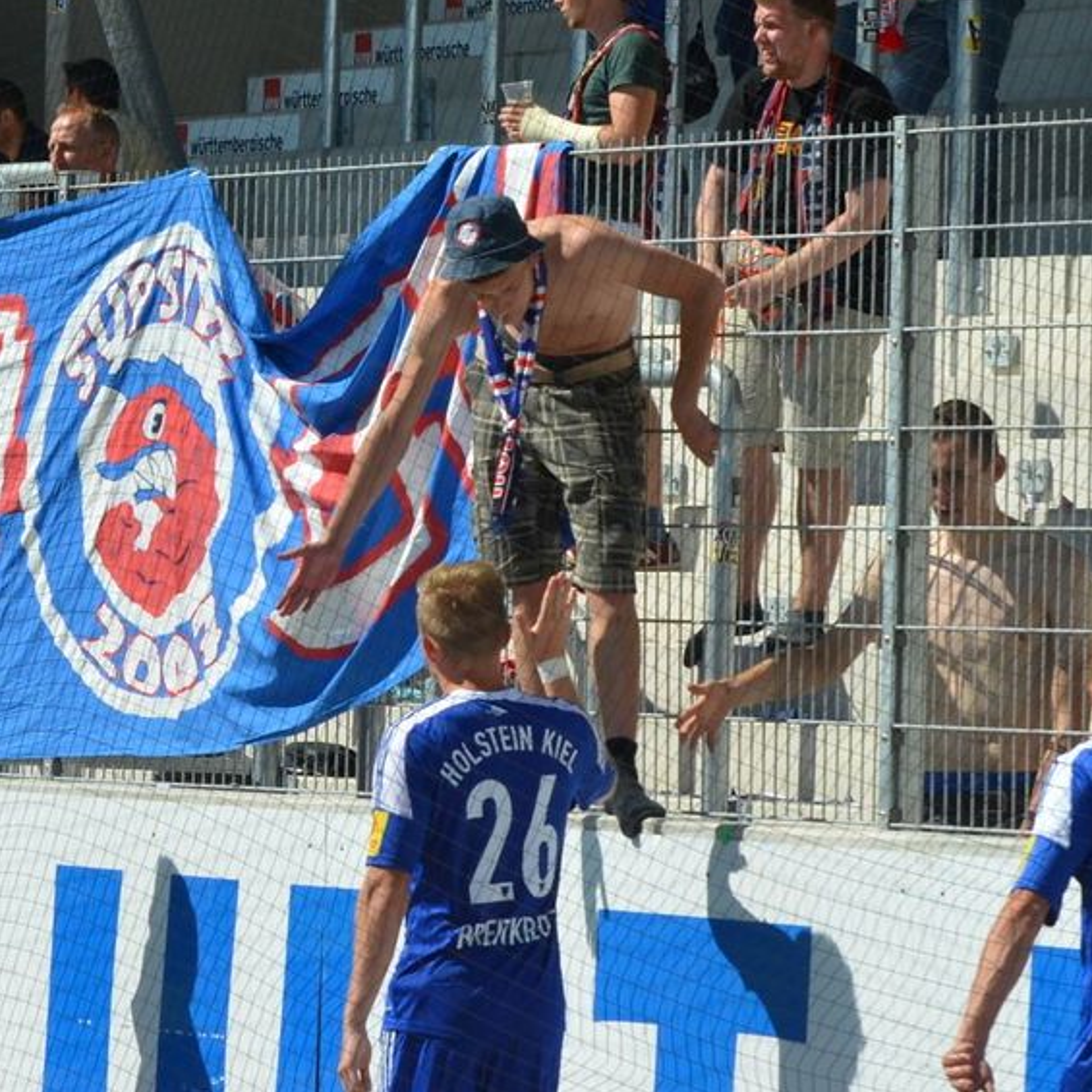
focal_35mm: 135
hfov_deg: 12.9
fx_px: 4818
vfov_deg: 12.9
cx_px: 549
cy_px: 718
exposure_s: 1/2000
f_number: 7.1
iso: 400
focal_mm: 70
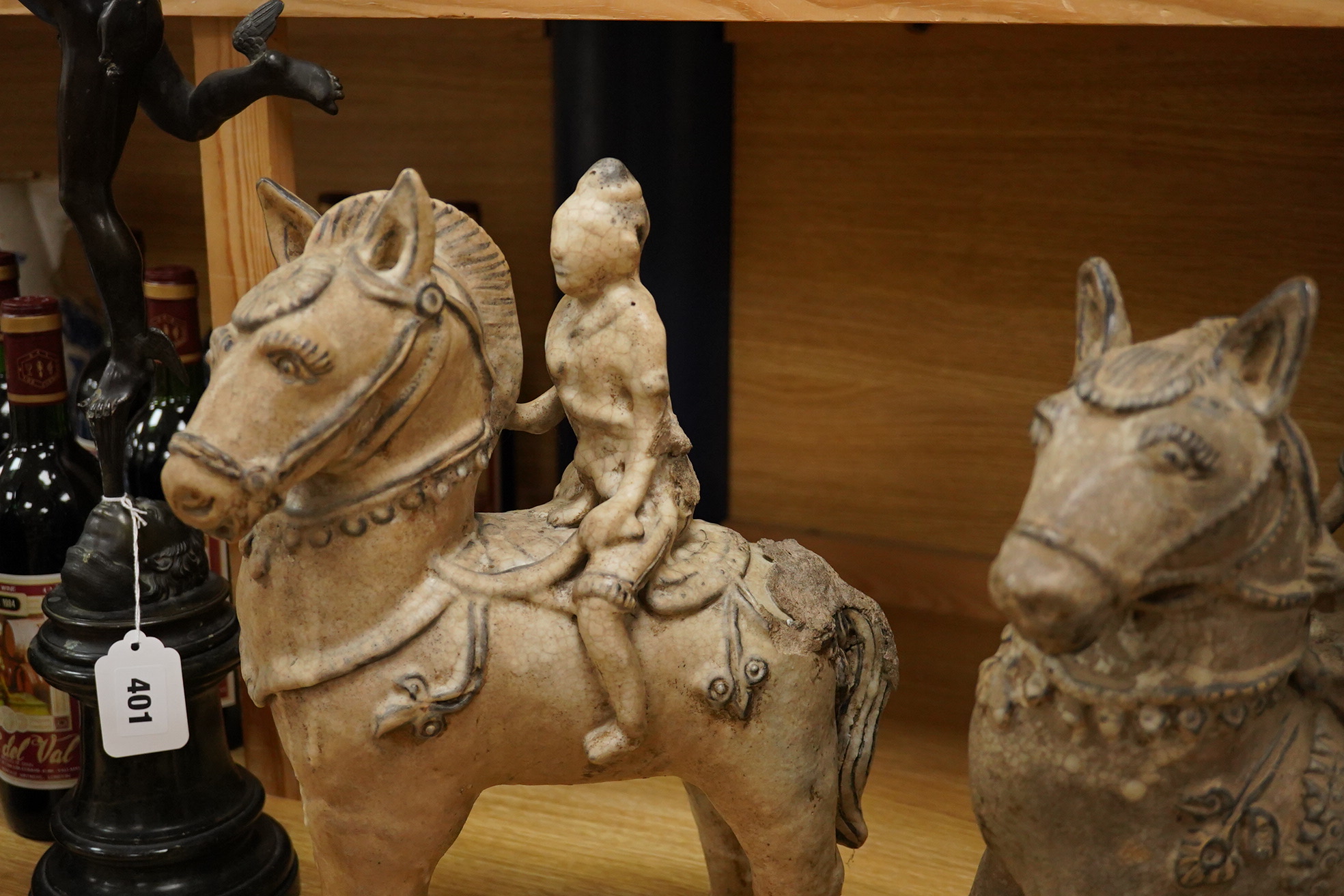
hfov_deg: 43.6
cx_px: 672
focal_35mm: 45
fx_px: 1680
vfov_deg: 29.9
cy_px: 448
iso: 2500
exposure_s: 1/400
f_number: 5
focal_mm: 30
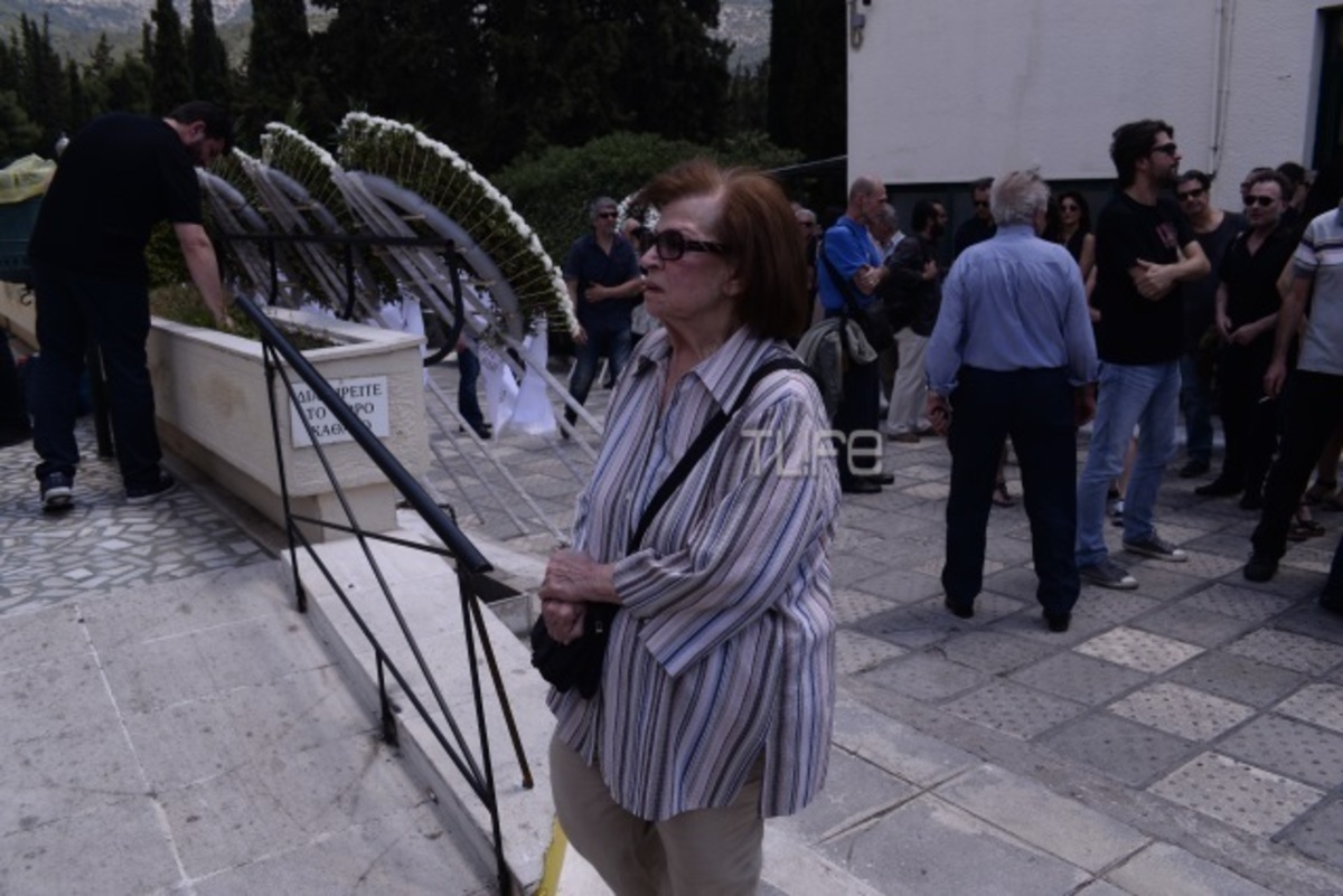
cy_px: 448
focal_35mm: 31
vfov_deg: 42.4
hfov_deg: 60.3
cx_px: 672
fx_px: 1157
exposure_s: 1/500
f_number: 8
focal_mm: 31
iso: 200
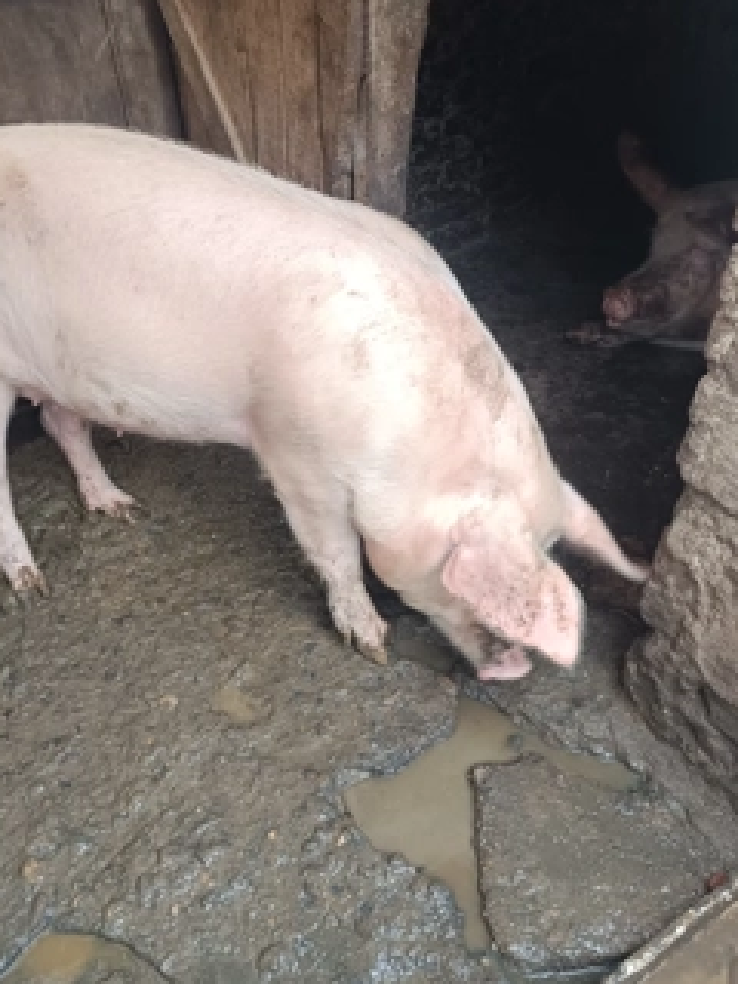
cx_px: 344
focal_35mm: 30
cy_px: 443
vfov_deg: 59.8
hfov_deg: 46.8
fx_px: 853
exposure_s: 1/50.1
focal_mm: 5.59
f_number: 1.88
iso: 339
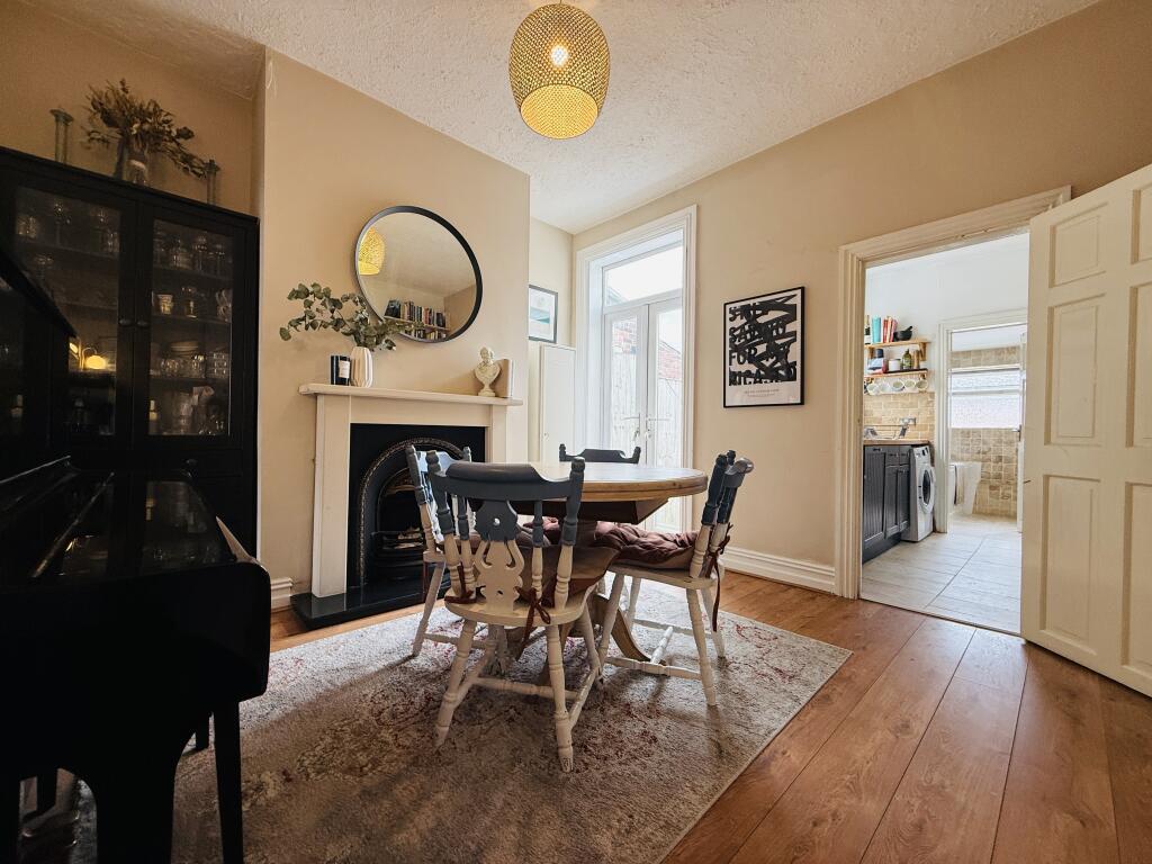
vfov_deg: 85.7
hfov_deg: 102.1
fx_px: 466
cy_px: 432
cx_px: 576
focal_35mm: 14
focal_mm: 2.22
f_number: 2.2
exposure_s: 1/100
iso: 160
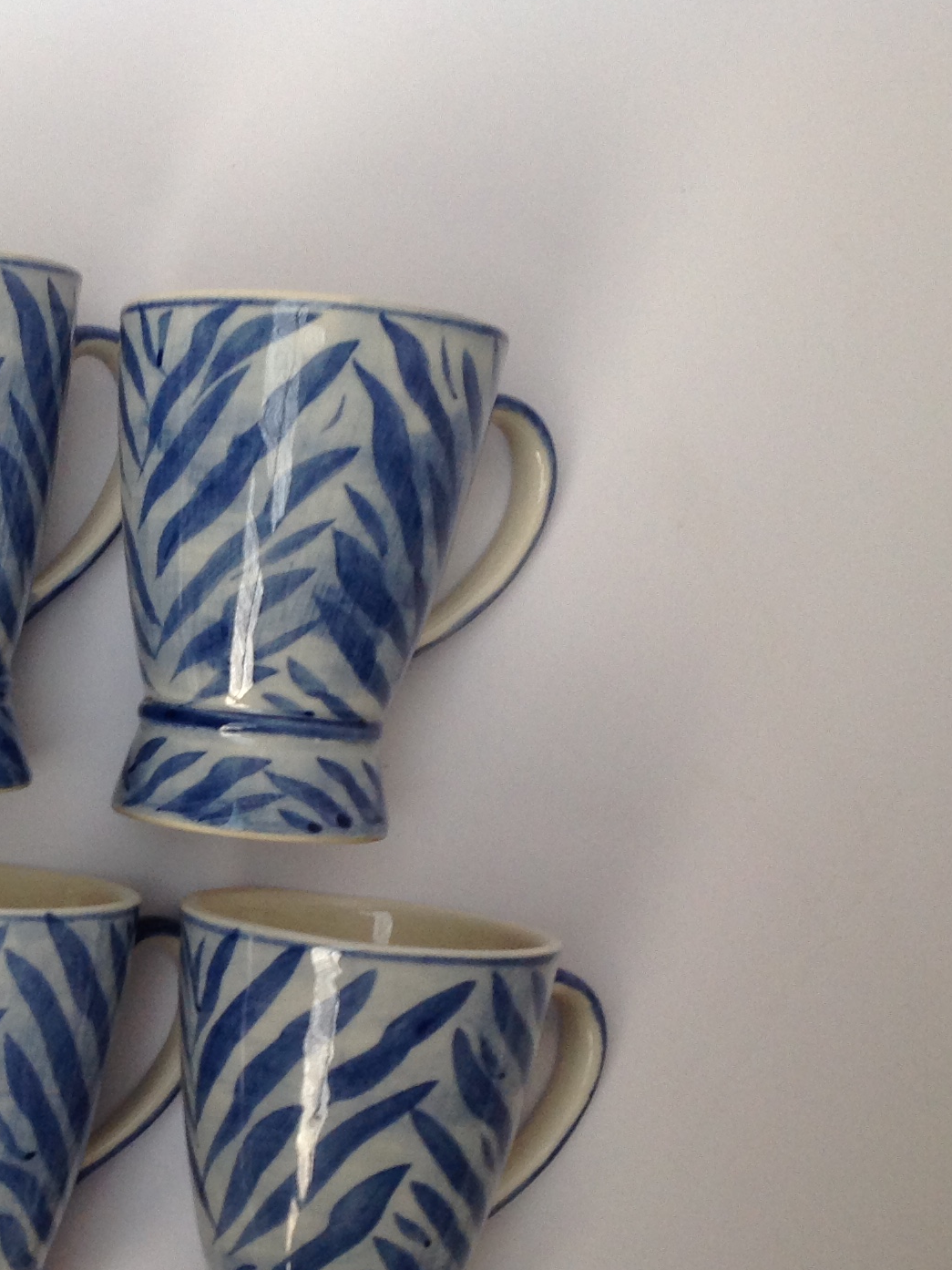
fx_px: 2384
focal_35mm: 65
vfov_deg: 29.6
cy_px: 832
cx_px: -5
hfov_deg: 21.7
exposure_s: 1/15
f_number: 2.4
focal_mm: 4.28
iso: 80
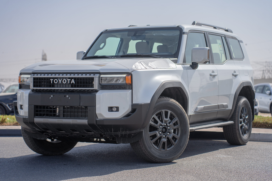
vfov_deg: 18.2
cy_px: 90
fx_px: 567
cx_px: 136
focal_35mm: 75
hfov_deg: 27.0
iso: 125
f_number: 3.5
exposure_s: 1/2000
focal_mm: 75
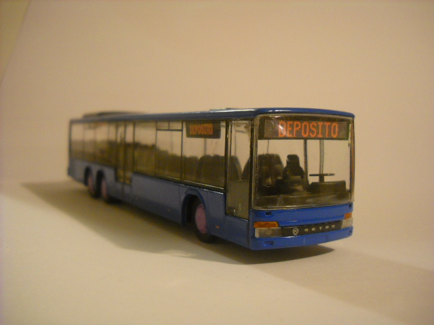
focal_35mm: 41
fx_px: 514
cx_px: 217
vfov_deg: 35.1
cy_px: 162
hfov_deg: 45.8
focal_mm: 6.72
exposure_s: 1/10
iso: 400
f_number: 3.1
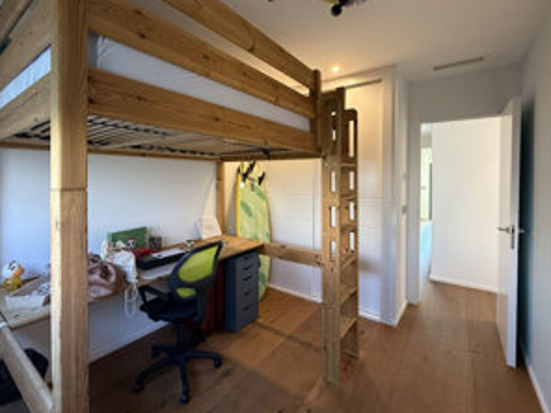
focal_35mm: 17
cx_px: 249
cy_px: 179
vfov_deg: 74.4
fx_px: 271
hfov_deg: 90.8
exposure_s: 1/50
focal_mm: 2.22
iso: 200
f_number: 2.2
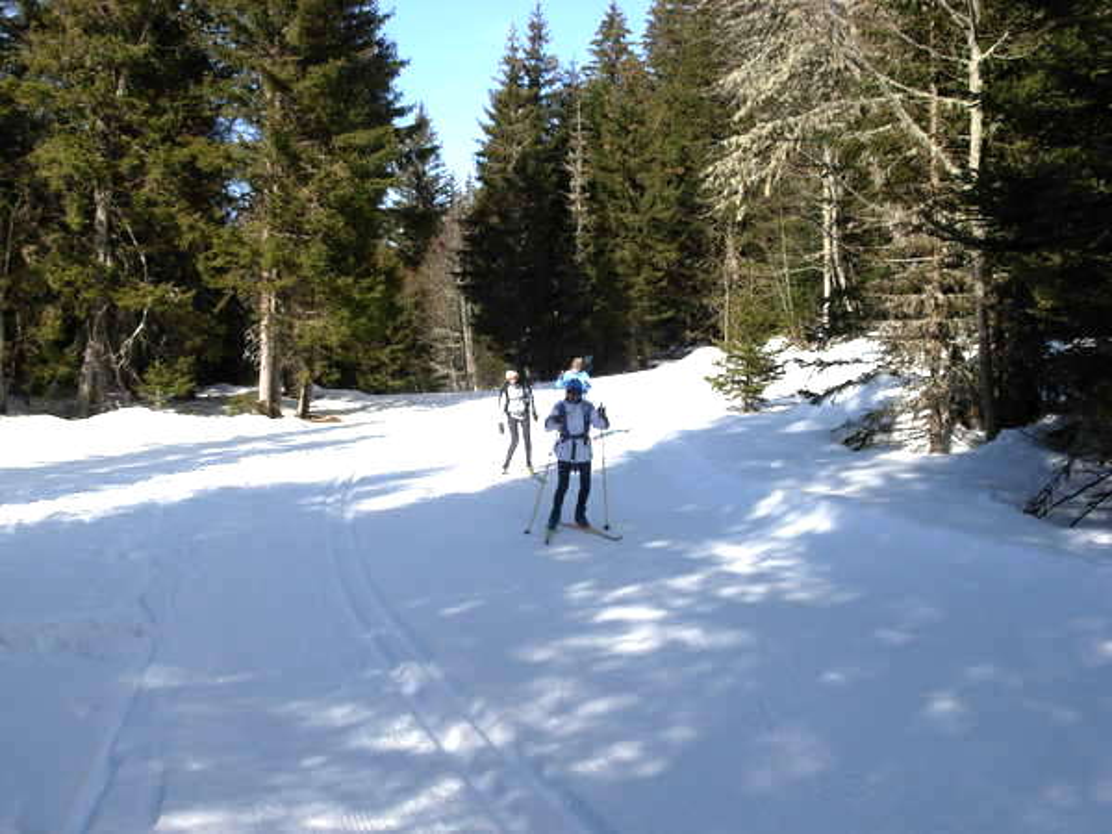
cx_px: 556
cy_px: 417
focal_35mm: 38
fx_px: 1221
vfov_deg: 37.7
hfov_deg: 49.0
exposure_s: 1/575
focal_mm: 6.3
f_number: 4.9
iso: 79
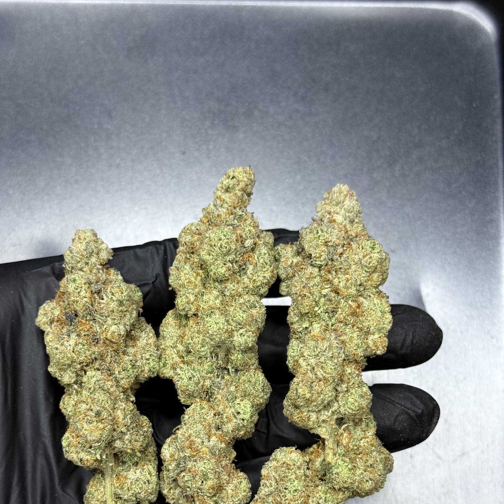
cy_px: 337
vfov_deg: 28.4
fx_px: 988
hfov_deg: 28.6
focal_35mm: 60
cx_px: 239
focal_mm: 6.76
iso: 160
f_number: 1.78
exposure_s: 1/50
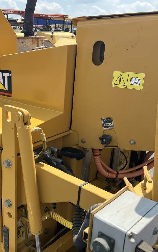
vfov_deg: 52.7
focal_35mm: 37
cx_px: 5
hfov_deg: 32.1
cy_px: 126
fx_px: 255
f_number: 1.5
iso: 50
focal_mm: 5.7
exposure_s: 1/2632
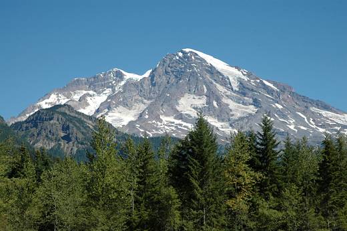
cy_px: 116
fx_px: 866
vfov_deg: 15.1
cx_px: 174
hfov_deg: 22.7
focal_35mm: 90
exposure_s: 1/400
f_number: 11
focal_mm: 60
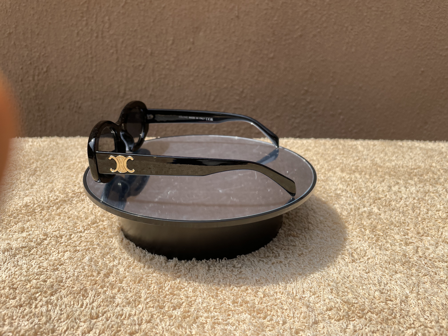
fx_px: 336
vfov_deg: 53.1
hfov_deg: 67.3
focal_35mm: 26
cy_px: 168
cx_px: 224
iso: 32
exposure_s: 1/2618
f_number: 1.6
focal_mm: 4.2
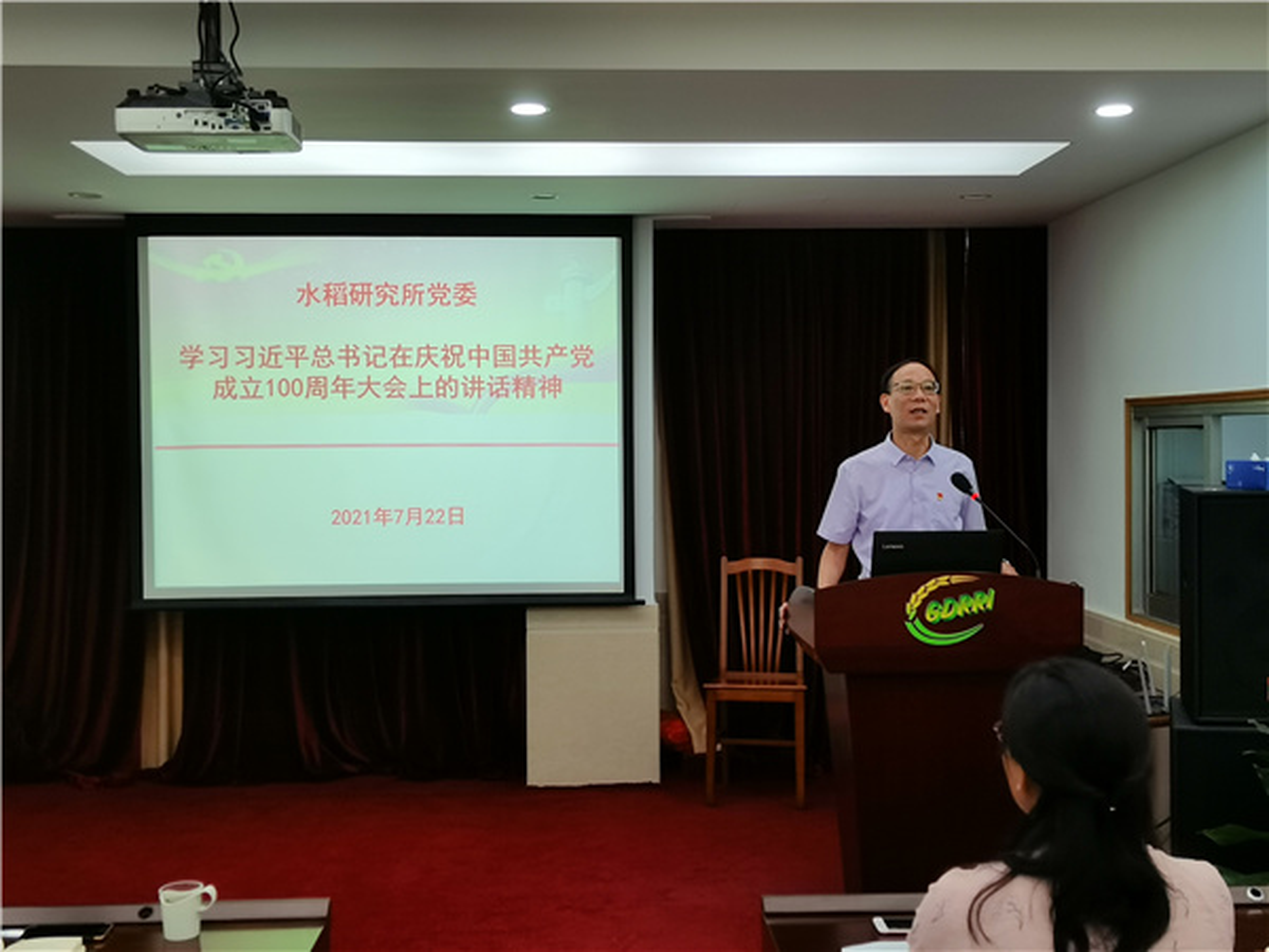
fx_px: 1466
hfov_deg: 46.8
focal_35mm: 40
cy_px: 476
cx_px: 634
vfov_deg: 36.0
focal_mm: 4.94
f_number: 1.9
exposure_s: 1/100
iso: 100
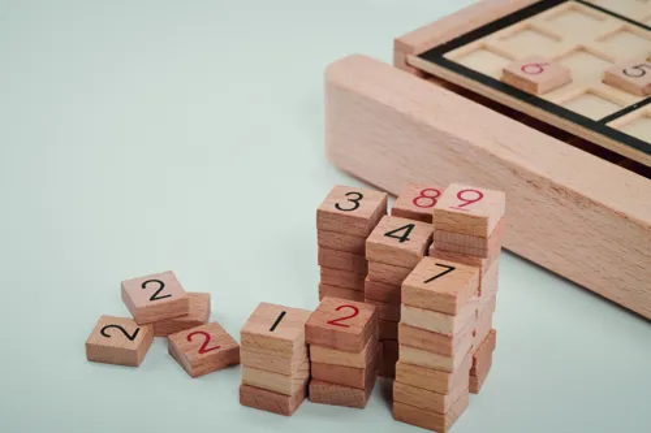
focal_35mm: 105
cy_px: 216
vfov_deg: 13.0
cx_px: 326
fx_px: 1898
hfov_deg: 19.5
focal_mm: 105
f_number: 22
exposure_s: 1/125
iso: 64
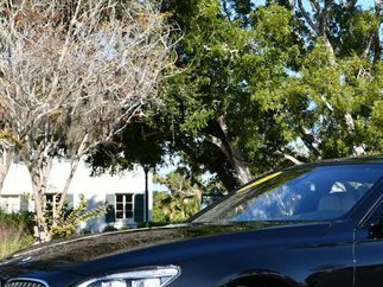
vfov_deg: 17.5
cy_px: 213
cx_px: 306
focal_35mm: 84
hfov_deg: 23.0
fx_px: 929
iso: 125
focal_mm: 22
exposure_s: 1/250
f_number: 8
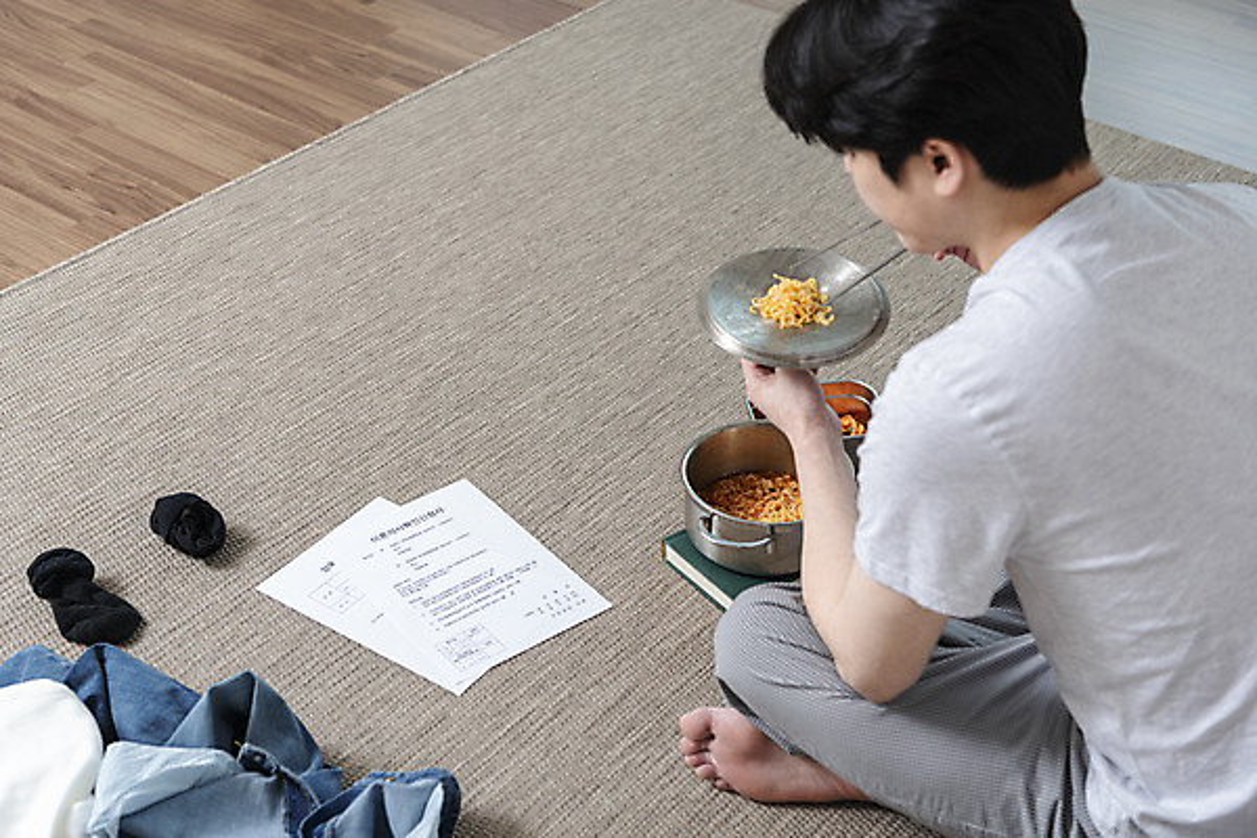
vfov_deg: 26.0
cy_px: 419
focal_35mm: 52
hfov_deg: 38.2
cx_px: 628
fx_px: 1816
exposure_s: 1/125
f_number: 4
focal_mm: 52
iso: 200
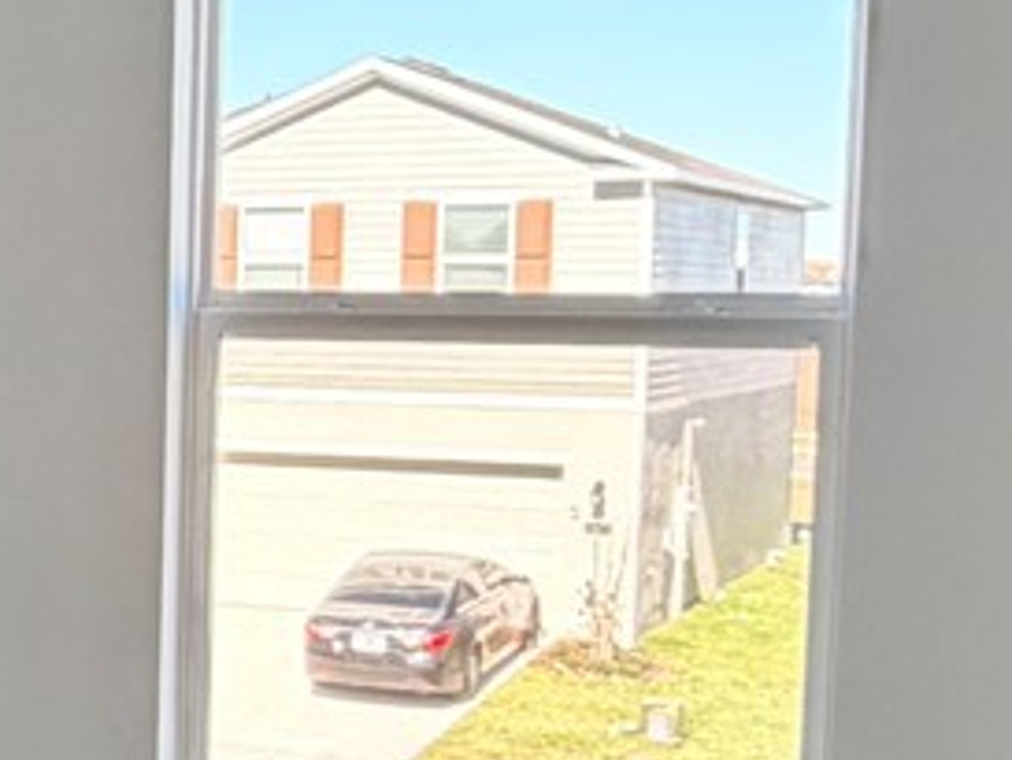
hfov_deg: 20.5
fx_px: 2398
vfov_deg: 18.0
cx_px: -497
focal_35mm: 82
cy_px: 456
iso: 100
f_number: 2.2
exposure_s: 1/121
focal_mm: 2.22
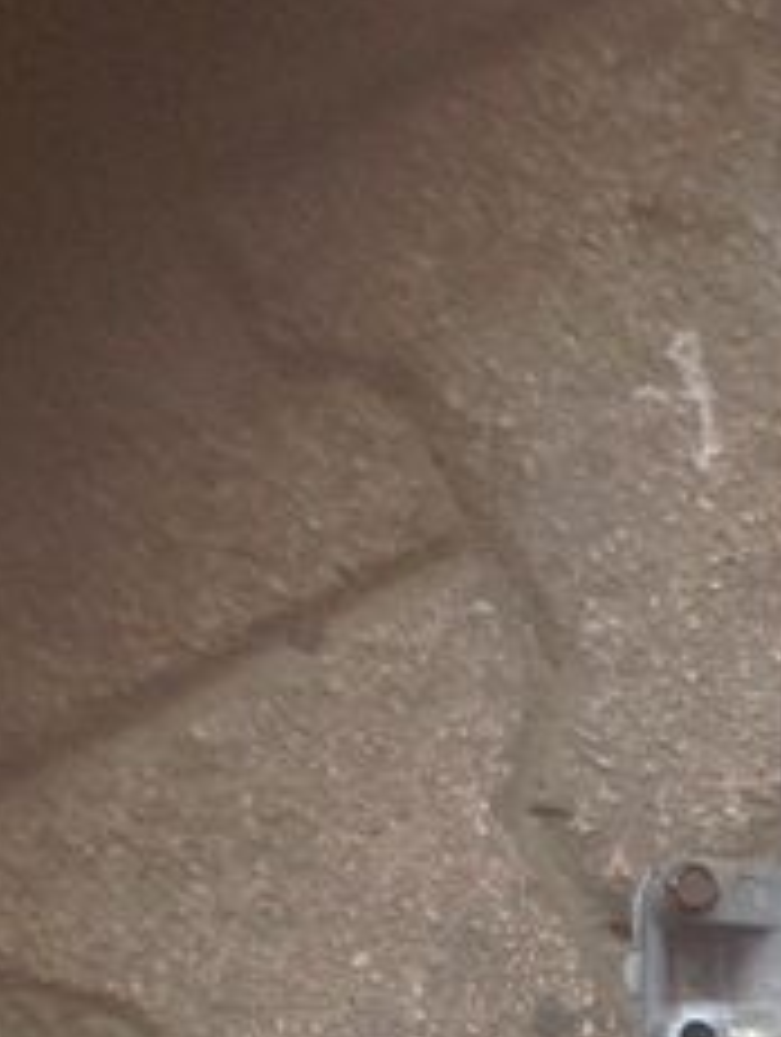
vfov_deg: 12.1
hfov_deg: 9.7
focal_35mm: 151
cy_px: 1791
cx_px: 994
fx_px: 4530
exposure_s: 1/229
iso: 50
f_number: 2.4
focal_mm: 4.28
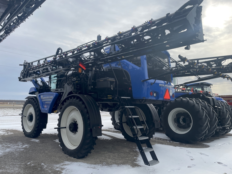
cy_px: 87
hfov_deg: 67.3
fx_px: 174
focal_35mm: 26
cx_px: 116
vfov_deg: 53.1
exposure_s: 1/3300
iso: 32
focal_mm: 4.2
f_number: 1.6
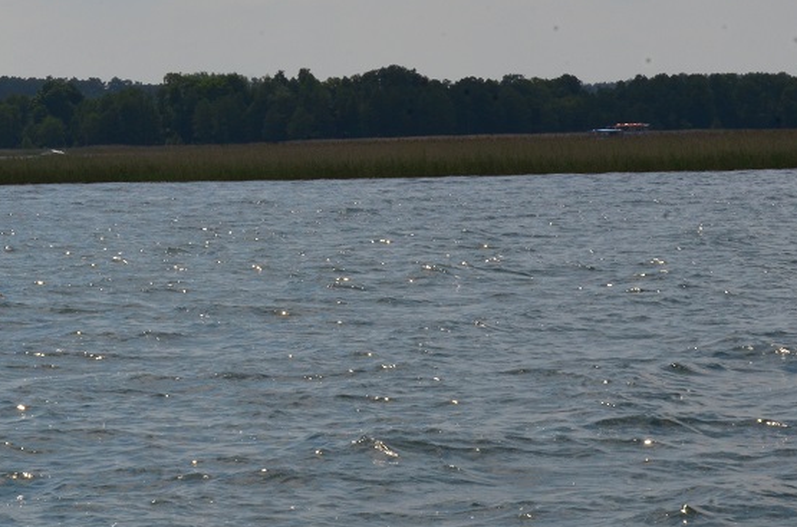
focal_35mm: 189
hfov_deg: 10.9
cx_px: 225
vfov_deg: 7.2
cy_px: 90
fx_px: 4174
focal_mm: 70
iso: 360
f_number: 32
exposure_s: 1/320
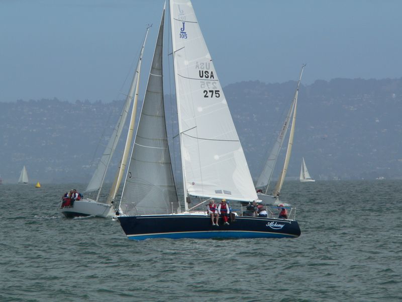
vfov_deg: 3.4
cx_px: 201
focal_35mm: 432
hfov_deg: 4.6
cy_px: 151
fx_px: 5017
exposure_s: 1/640
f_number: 5.6
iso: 80
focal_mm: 72
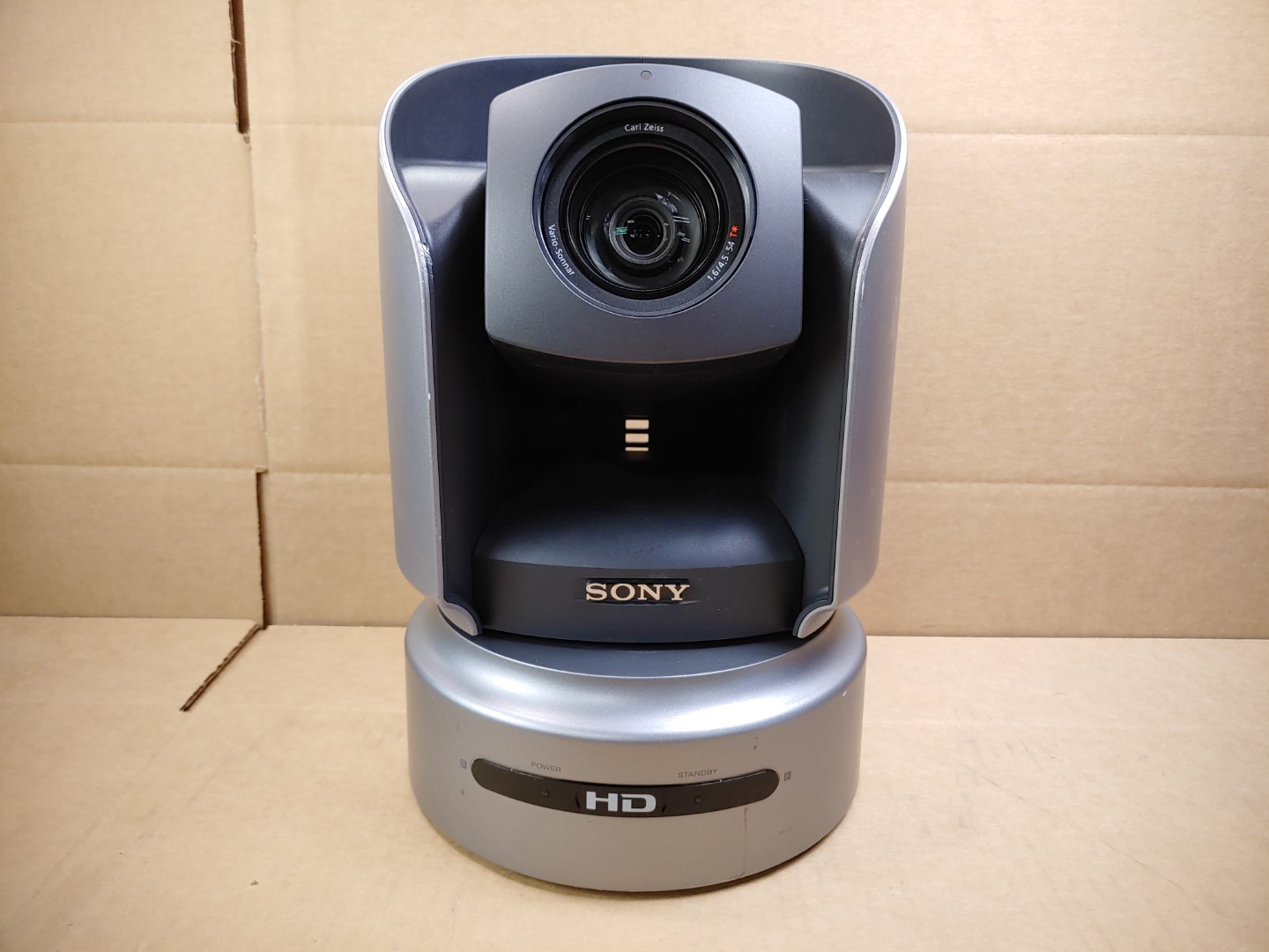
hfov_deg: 67.3
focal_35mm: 26
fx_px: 953
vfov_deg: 53.1
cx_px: 634
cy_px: 476
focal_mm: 4.36
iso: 100
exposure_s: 1/120
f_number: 1.8
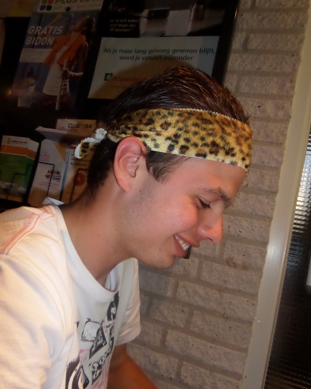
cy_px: 191
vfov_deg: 66.0
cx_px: 161
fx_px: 299
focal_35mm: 26
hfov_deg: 54.9
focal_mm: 4
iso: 400
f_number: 3.2
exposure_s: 1/15
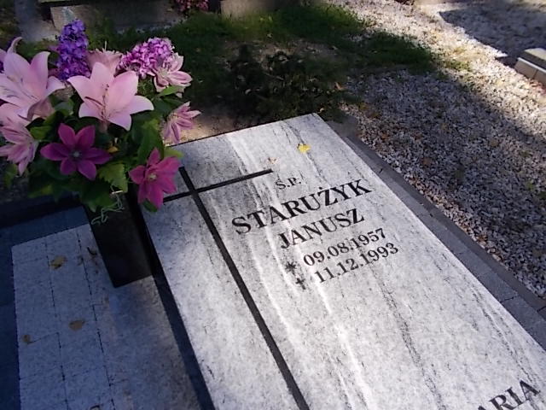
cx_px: 273
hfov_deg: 67.3
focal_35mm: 26
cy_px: 205
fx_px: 410
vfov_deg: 53.1
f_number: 3.2
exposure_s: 1/320
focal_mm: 4.6
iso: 80
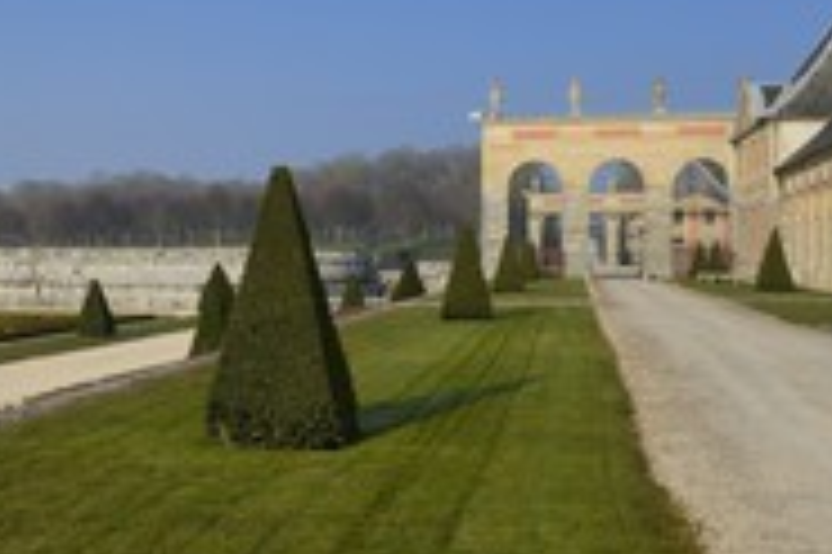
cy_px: 275
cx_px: 121
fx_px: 1362
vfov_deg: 23.0
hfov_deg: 32.6
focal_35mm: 59
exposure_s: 1/320
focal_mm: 26
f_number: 9
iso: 160
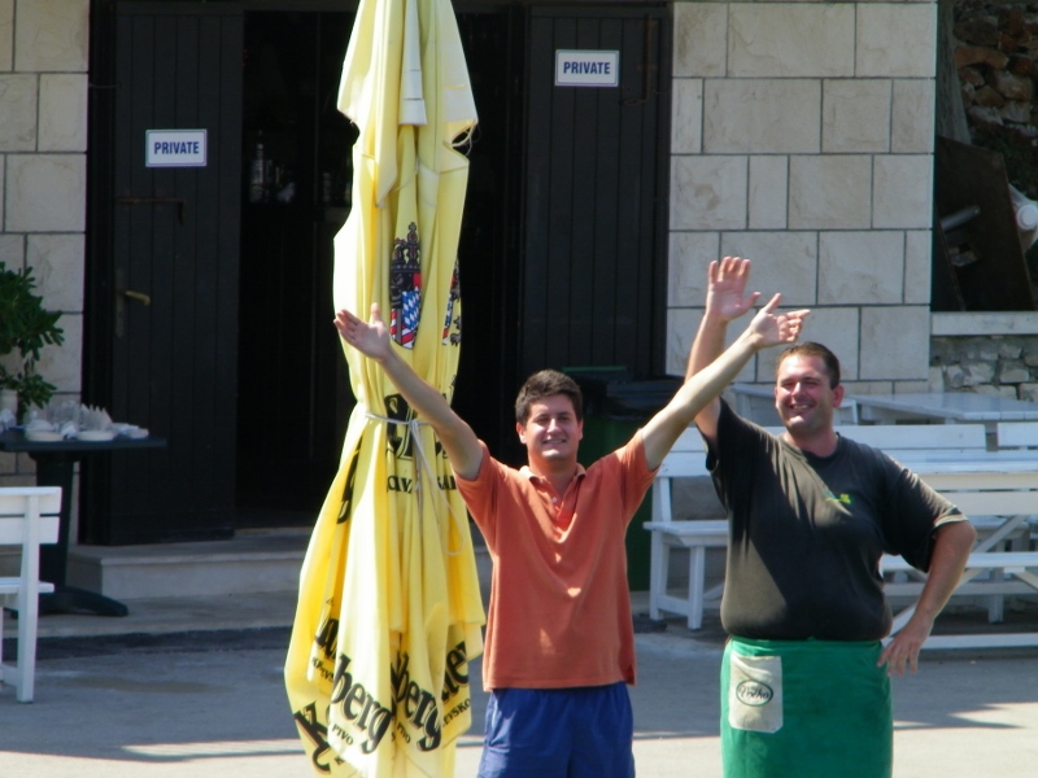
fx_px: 7586
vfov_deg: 5.9
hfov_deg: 7.8
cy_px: 389
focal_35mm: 253
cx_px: 519
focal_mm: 45.1
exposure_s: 1/200
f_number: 5.4
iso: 80
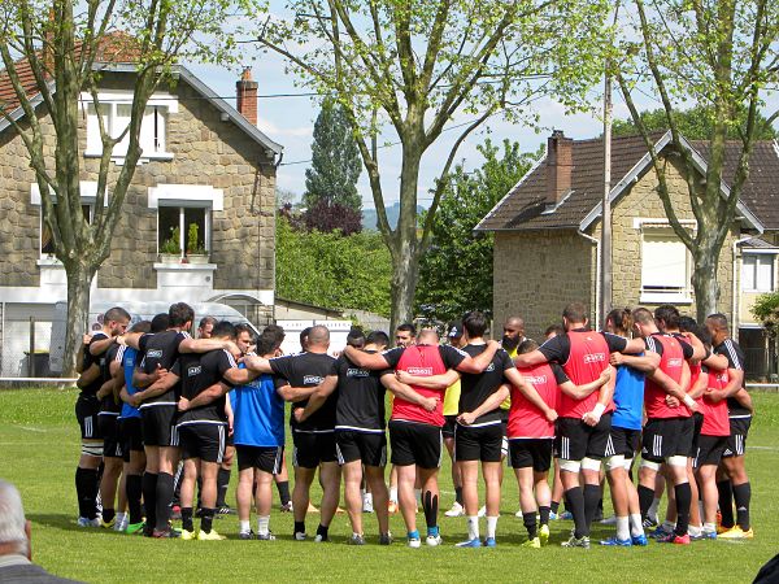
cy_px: 292
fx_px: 4141
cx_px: 390
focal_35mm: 184
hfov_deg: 10.7
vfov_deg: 8.1
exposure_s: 1/248
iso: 64
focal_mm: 32.7
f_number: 5.6
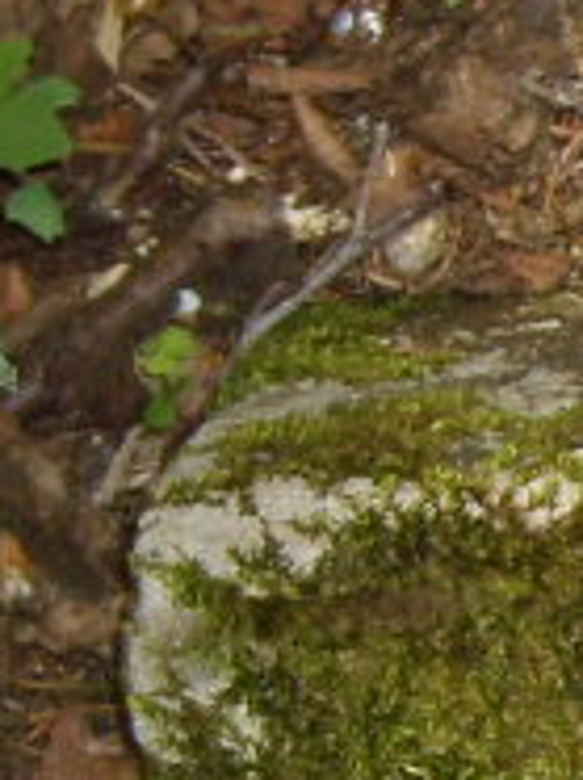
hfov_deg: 7.1
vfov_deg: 10.2
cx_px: 1510
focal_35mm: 193
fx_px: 4344
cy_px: 713
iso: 50
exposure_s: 1/141
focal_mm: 5.8
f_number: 7.1
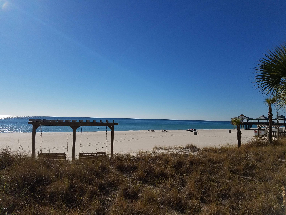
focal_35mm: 26
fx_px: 215
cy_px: 108
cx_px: 143
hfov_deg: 67.3
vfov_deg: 53.1
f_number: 1.7
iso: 50
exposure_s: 1/10720
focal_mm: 4.2
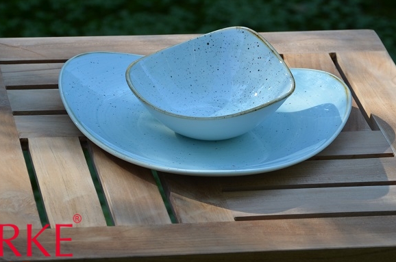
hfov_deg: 9.6
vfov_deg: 6.4
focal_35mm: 215
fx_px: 2360
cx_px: 232
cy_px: 103
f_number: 5.6
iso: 200
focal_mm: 92
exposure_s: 1/160
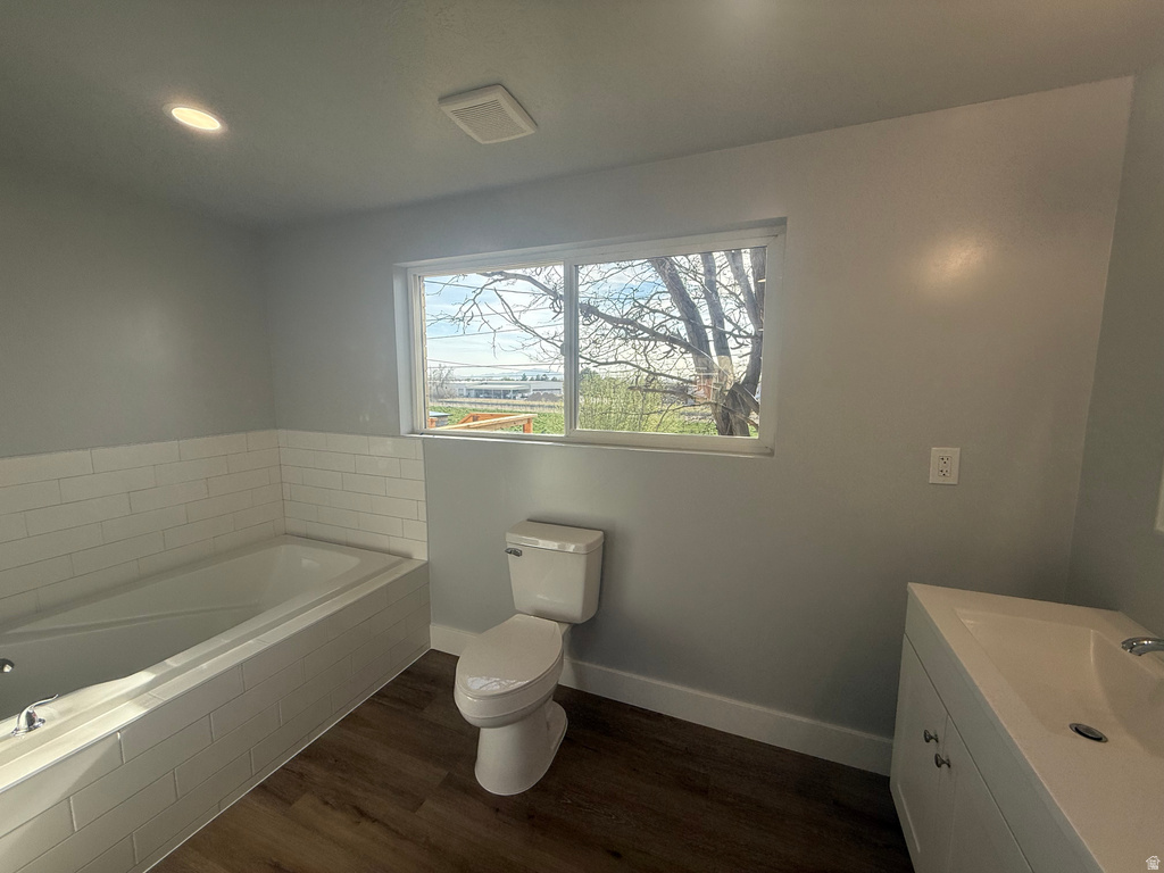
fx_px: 471
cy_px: 436
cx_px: 582
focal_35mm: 14
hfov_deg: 102.1
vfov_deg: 85.7
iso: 64
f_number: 2.2
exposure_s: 1/638
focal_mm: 2.22
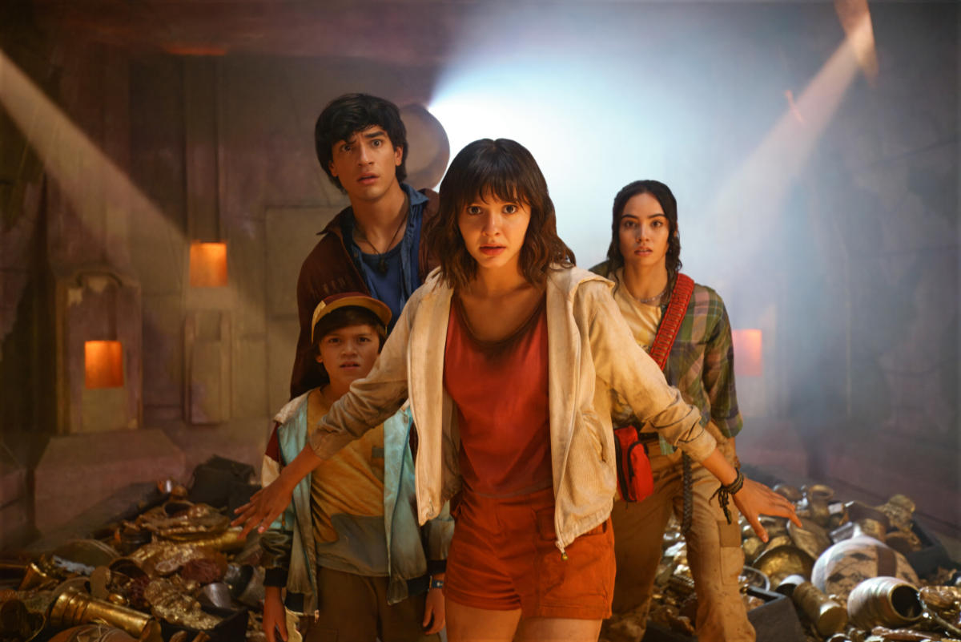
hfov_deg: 54.4
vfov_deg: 37.9
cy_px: 321
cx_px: 480
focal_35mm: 35
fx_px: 935
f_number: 2.8
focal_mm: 35
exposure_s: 1/200
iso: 2500
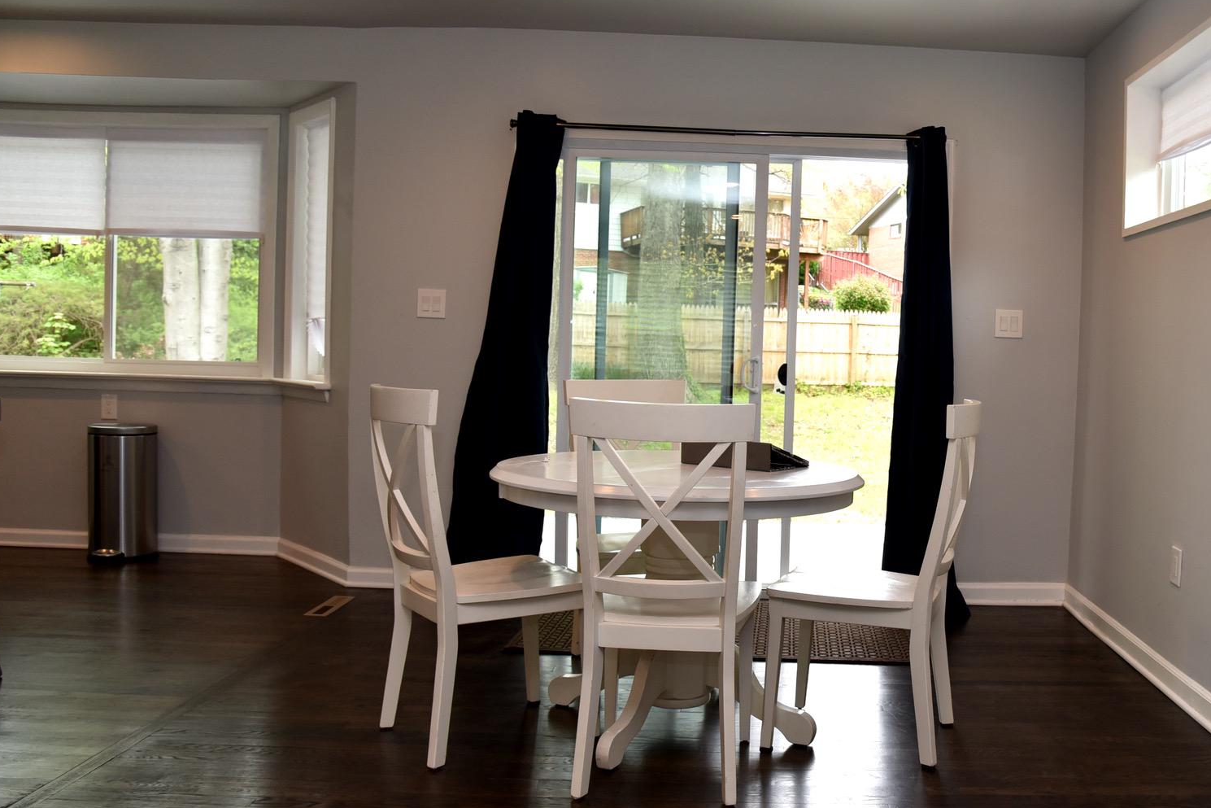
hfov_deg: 56.0
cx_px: 810
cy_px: 402
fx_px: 1110
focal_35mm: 33
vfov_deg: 40.0
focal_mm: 24
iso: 800
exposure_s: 1/125
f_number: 5.6
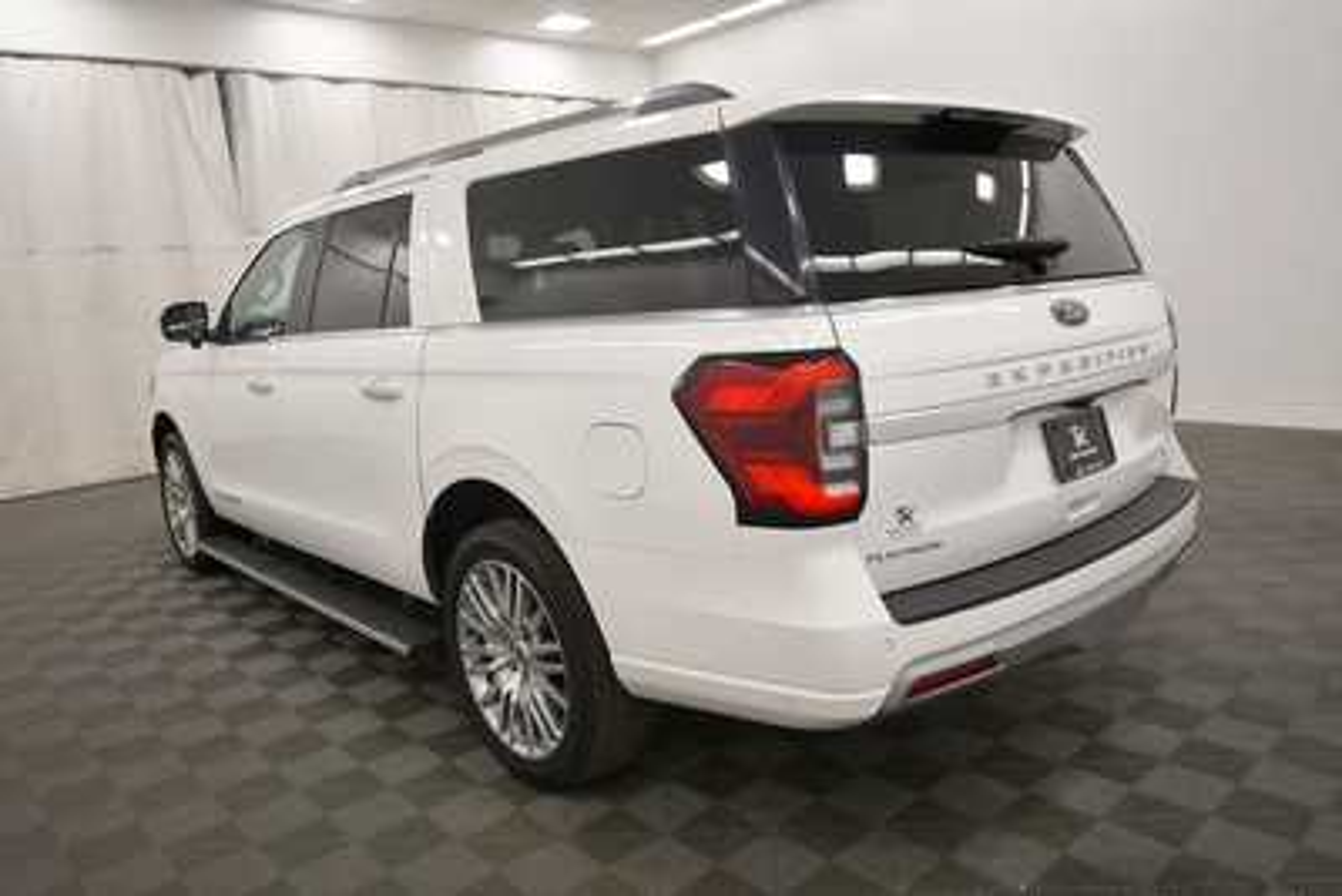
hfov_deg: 71.5
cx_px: 671
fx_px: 932
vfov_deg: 51.3
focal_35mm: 25
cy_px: 448
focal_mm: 17
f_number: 5.3
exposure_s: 1/250
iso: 720
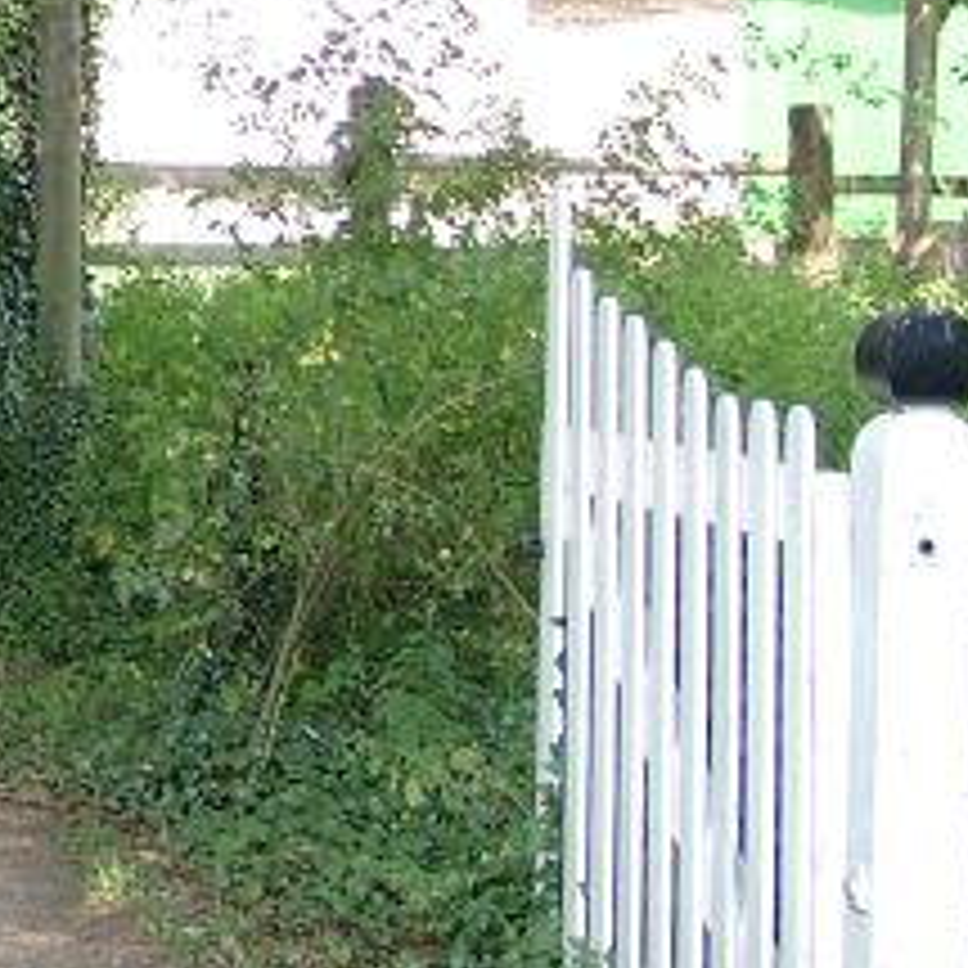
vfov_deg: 15.0
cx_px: -531
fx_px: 3638
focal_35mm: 115
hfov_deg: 14.1
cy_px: 54
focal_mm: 7.39
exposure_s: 1/65.1
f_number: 2
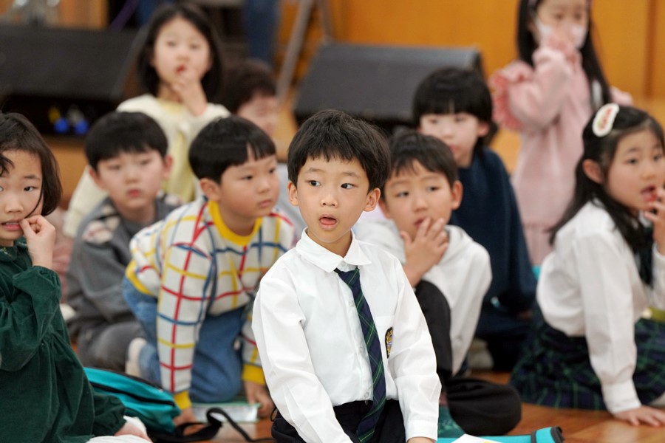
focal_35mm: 200
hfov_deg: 10.3
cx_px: 332
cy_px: 222
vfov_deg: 6.9
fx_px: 3694
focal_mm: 200
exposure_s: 1/250
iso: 2000
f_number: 4
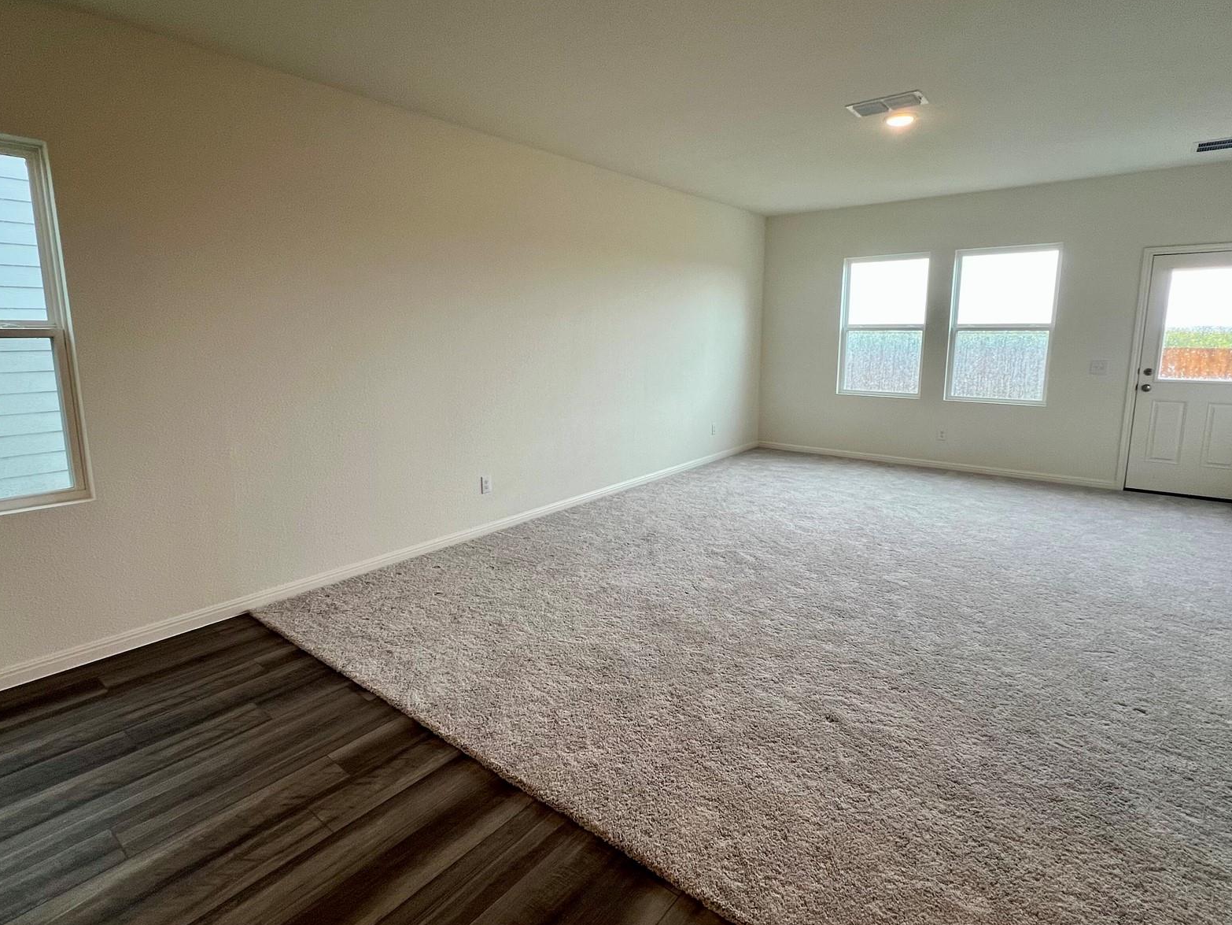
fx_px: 605
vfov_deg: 74.7
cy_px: 431
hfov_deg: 91.0
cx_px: 608
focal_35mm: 17
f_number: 1.8
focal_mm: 1.57
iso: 100
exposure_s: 1/120
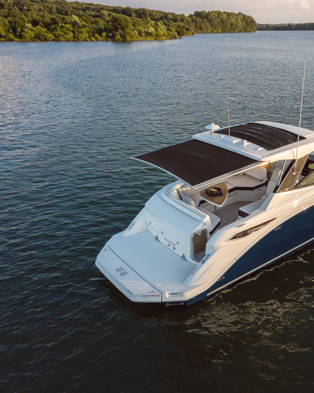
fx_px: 395
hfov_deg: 42.5
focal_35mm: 34
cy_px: 197
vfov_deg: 52.8
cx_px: 220
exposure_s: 1/500
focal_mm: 4.73
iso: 100
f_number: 2.2
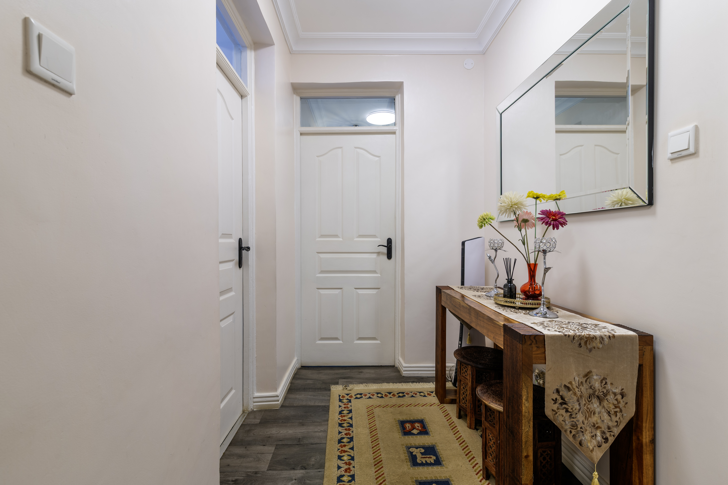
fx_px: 323
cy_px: 242
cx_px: 364
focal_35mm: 16
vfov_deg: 73.7
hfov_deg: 96.8
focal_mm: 16
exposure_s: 1
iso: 50
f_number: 8
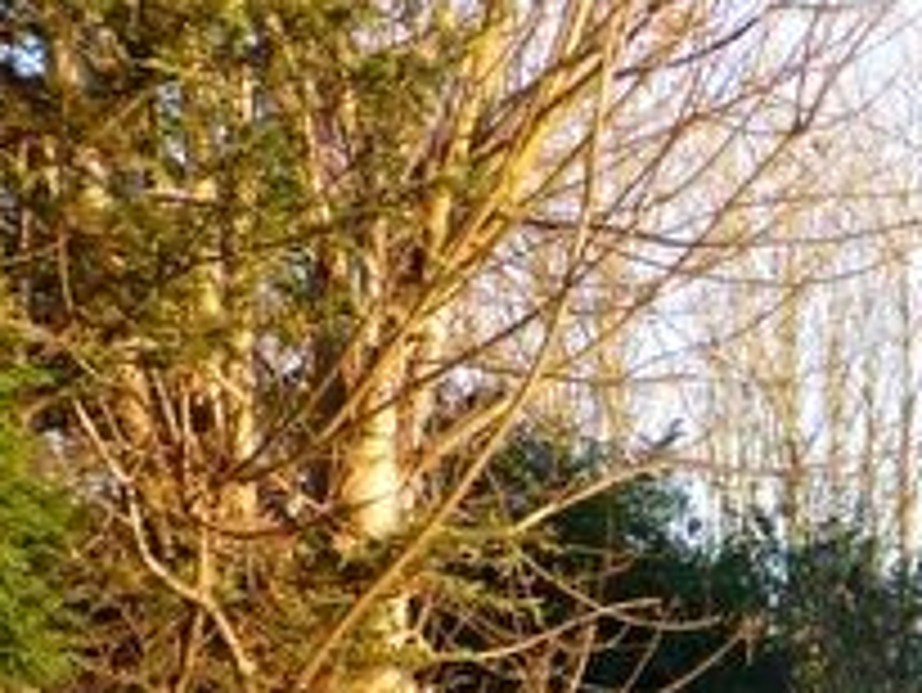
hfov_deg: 20.2
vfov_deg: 17.0
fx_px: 2185
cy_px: 880
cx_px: 1421
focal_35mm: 82
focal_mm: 4.3
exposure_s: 1/125
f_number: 3.3
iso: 100
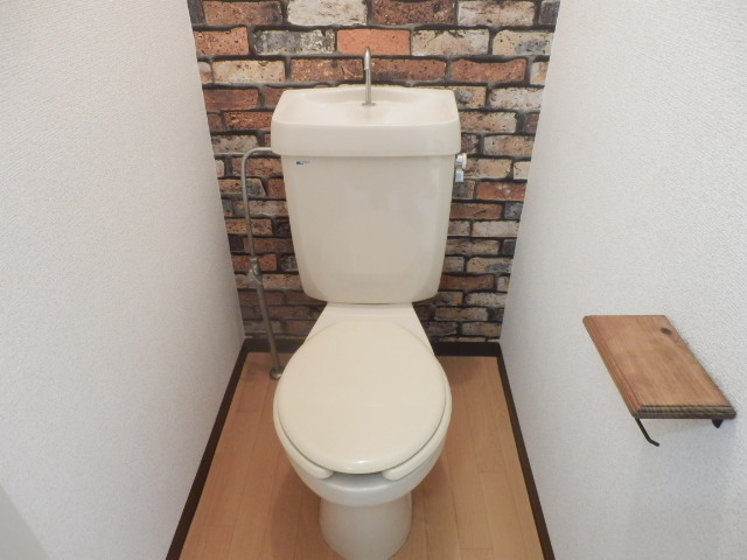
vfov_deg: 56.8
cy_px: 280
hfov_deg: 71.6
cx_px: 374
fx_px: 518
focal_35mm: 24
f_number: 3
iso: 800
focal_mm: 4.2
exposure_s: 1/20
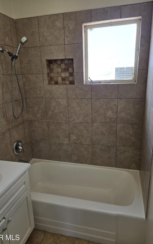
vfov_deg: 72.5
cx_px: 73
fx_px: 167
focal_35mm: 25
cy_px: 124
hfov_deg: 49.3
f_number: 1.8
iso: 64
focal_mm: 5.4
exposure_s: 1/180
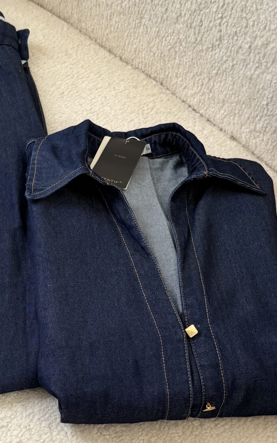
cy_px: 263
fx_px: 713
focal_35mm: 59
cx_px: 44
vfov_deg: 34.4
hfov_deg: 21.6
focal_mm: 6.76
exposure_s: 1/121
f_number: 1.78
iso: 64
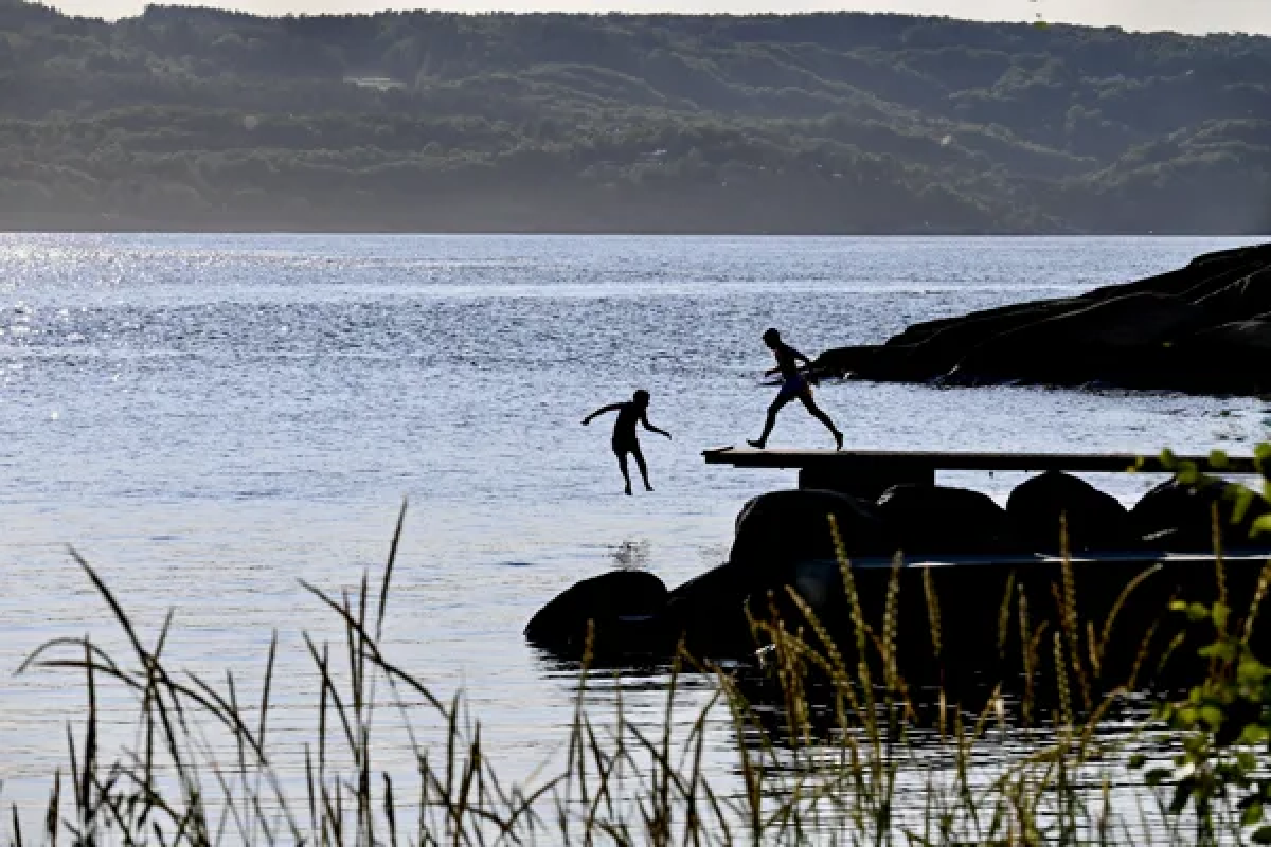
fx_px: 6619
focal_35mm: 188
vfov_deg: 7.3
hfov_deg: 11.0
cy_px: 424
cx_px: 636
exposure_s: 1/640
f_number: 11
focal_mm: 125
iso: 250
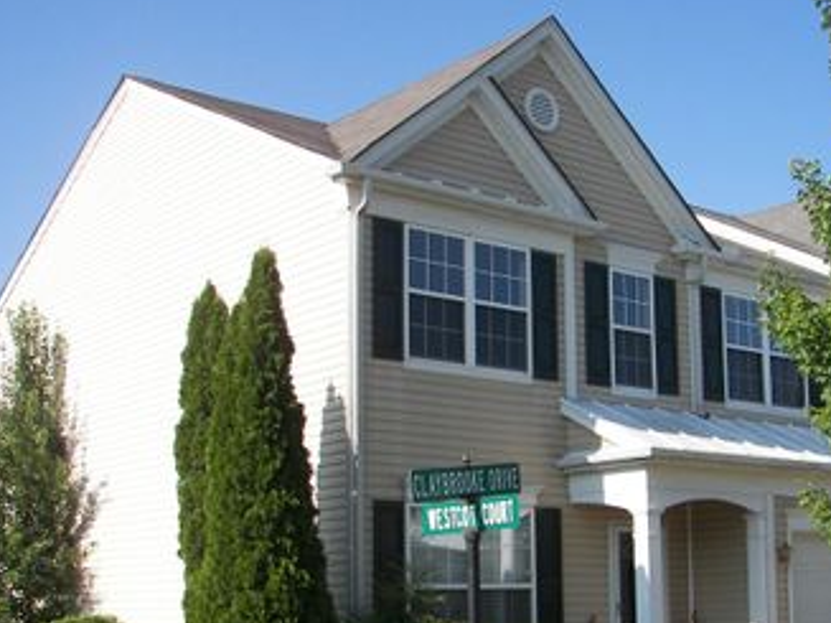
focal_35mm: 55
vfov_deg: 26.3
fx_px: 1320
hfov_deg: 34.7
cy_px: 436
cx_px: 529
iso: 50
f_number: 2.8
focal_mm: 6
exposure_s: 1/640
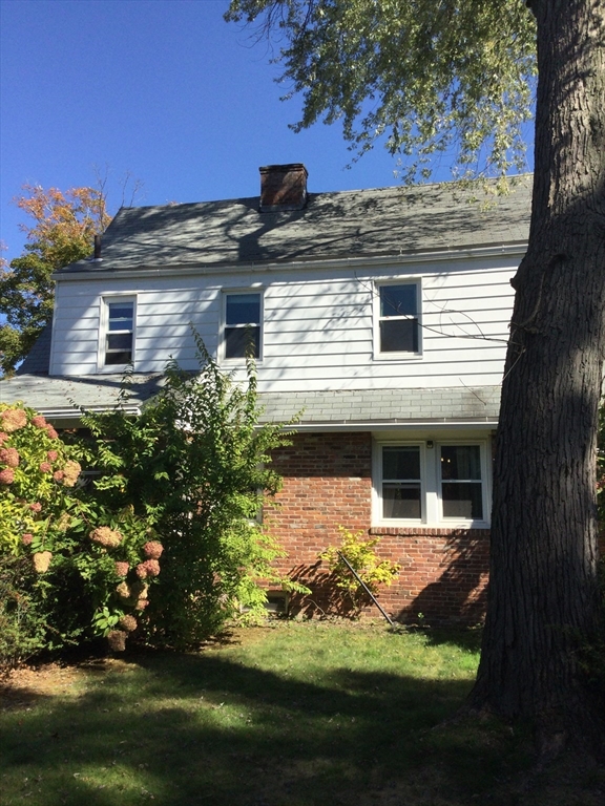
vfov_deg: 58.4
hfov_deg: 45.4
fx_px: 722
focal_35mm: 31
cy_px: 403
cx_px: 302
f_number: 2.4
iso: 25
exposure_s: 1/1087
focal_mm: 3.3
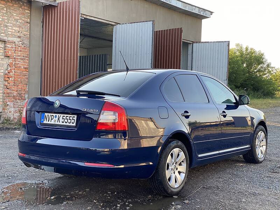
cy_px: 105
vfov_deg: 28.0
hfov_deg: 36.8
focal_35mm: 52
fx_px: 421
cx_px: 140
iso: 20
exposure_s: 1/122
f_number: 2
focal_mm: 6
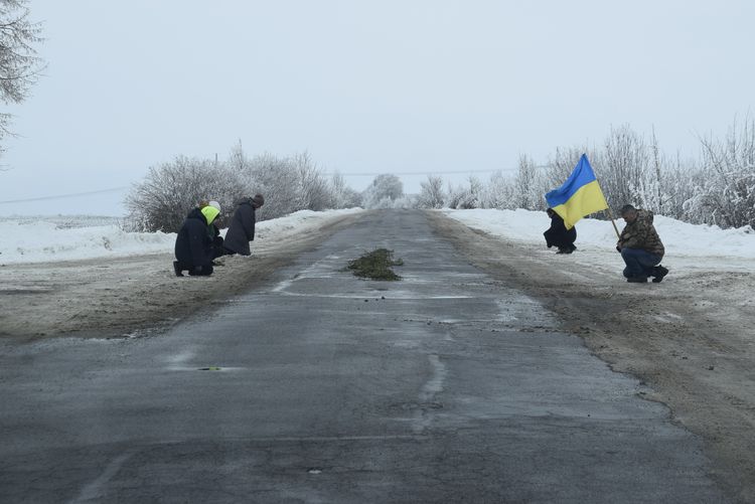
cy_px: 252
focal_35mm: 82
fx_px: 1731
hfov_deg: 24.6
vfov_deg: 16.6
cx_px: 378
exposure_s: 1/250
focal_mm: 55
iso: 200
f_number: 8
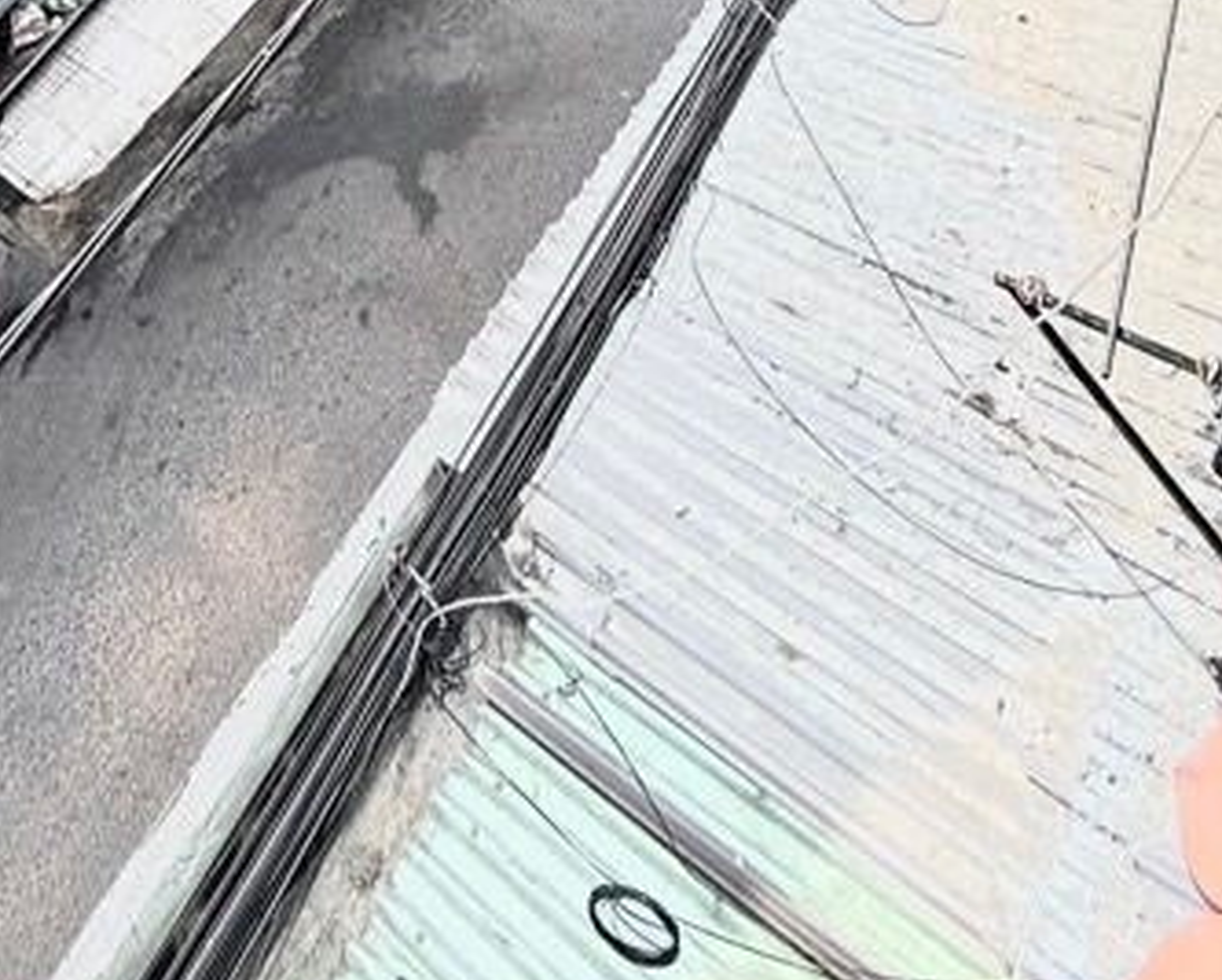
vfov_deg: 21.1
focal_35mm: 42
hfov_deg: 42.8
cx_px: 349
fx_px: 1520
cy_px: -848
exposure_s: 1/770
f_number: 2.2
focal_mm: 2.22
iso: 64
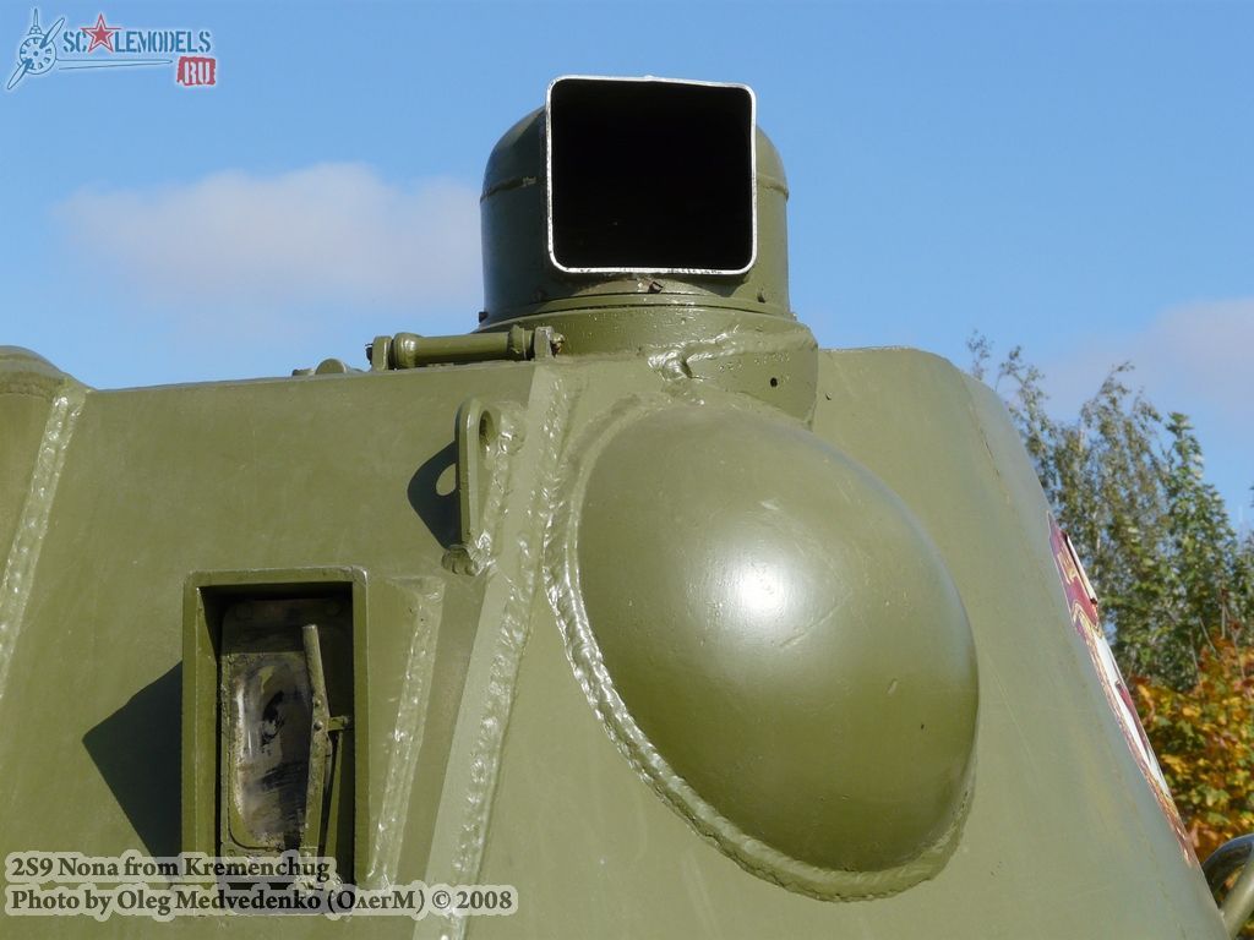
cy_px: 470
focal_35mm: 120
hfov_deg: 16.4
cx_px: 627
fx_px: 4347
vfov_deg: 12.3
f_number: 6.3
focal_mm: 19.7
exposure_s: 1/500
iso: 100
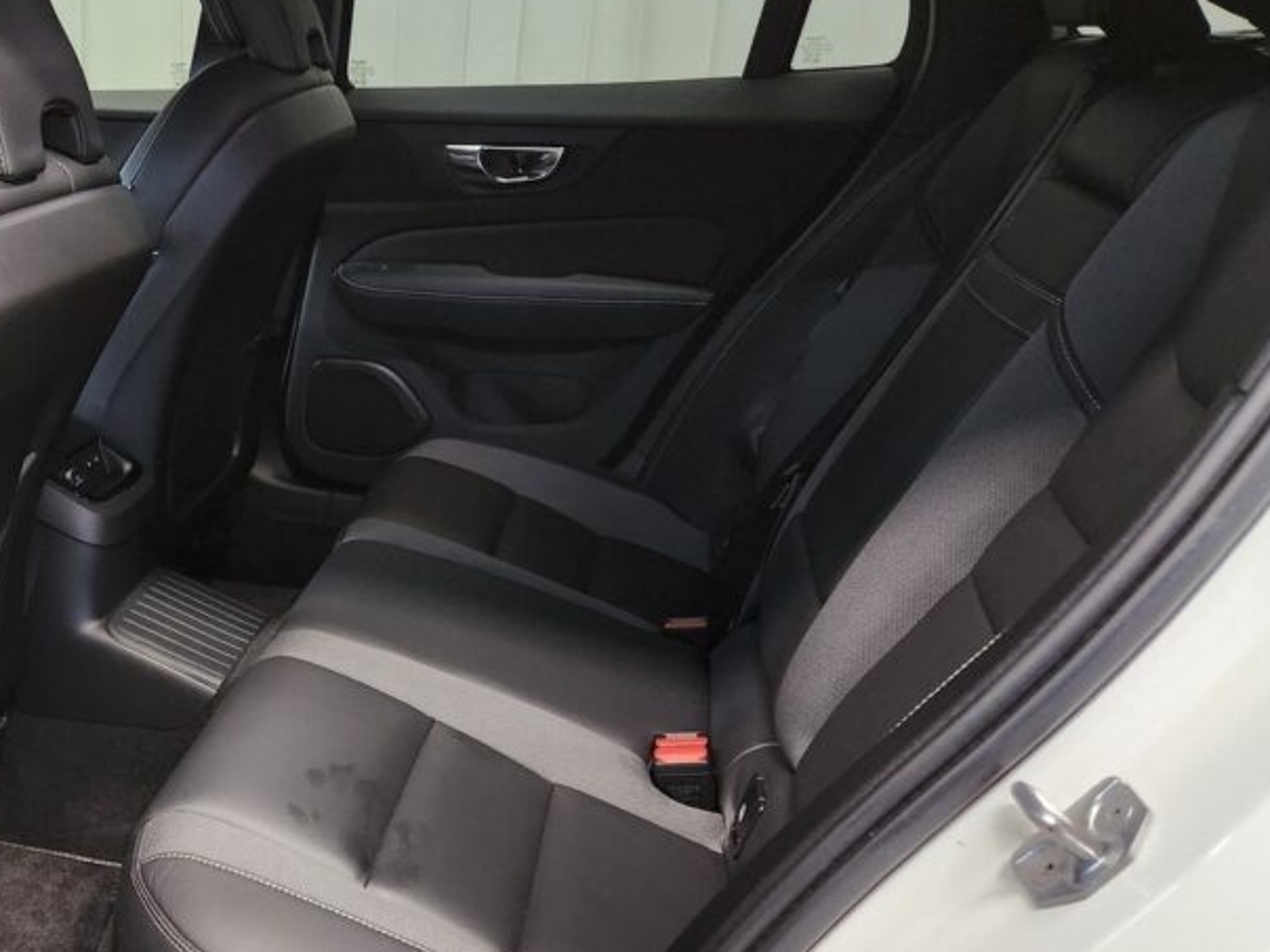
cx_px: 208
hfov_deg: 44.9
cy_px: 511
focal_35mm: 39
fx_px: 1431
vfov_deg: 36.8
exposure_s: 1/100
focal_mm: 5.4
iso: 640
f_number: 1.8
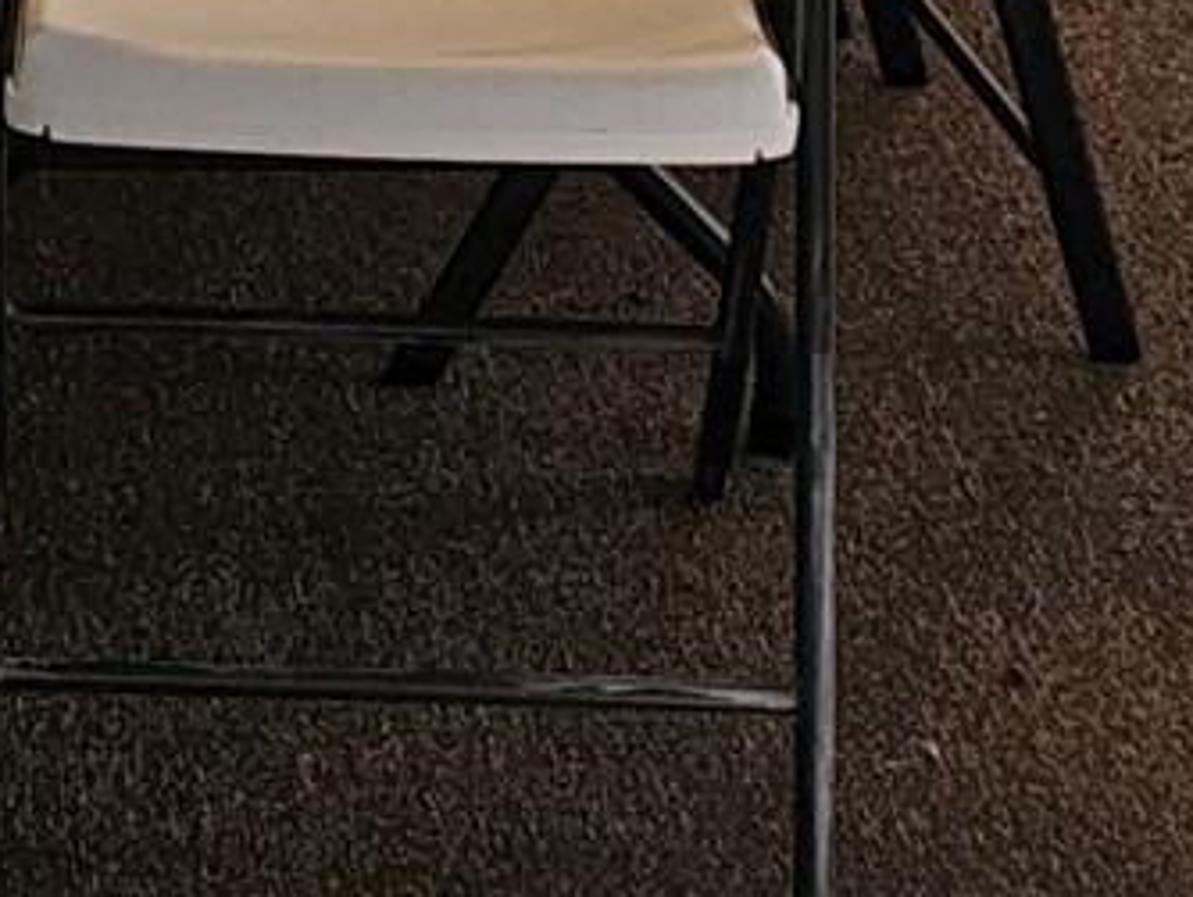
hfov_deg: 13.8
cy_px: -1133
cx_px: 36
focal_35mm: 141
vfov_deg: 9.5
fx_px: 4863
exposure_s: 1/40
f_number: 1.7
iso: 100
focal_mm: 6.3
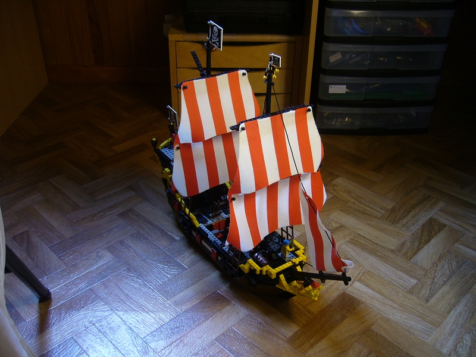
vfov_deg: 40.7
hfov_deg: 52.6
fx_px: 481
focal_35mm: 35
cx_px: 238
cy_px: 178
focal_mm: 5.8
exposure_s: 1/25
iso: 100
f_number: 2.8
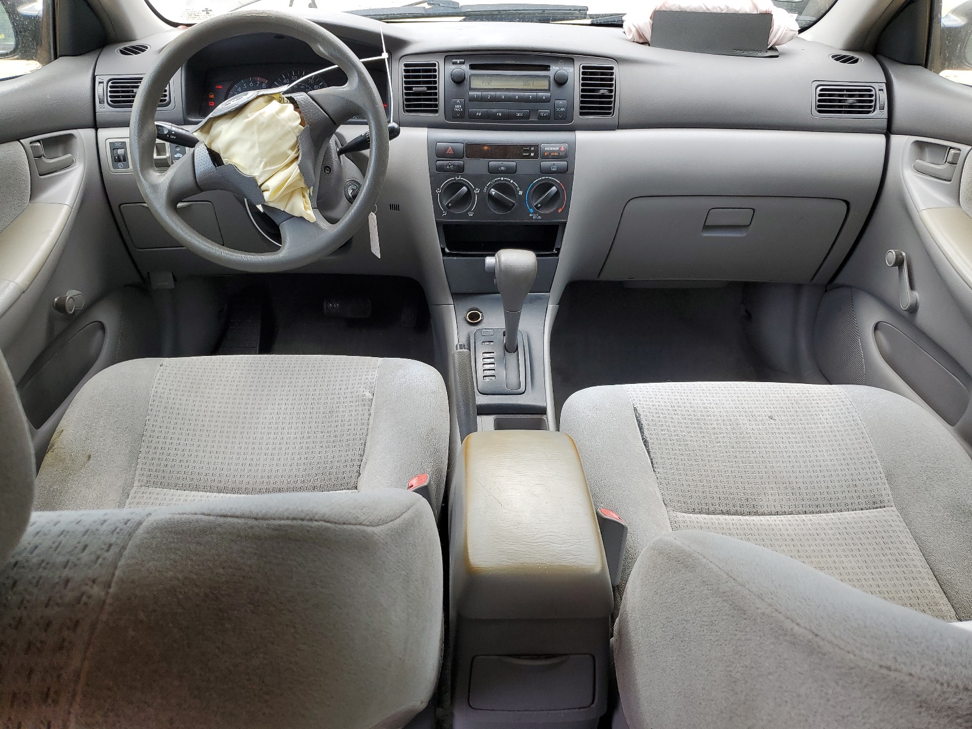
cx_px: 486
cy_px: 364
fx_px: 730
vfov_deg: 53.1
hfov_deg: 67.3
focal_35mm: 26
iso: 50
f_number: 1.5
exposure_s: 1/213
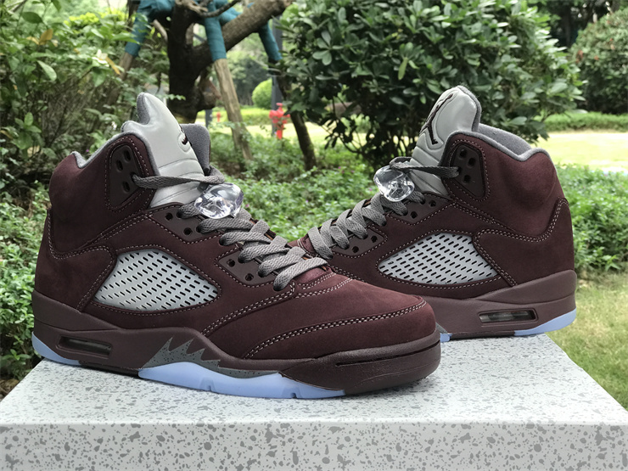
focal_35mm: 57
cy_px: 236
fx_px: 1034
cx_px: 314
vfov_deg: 25.7
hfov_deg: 33.8
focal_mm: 6.6
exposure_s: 1/50
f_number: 2.8
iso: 20
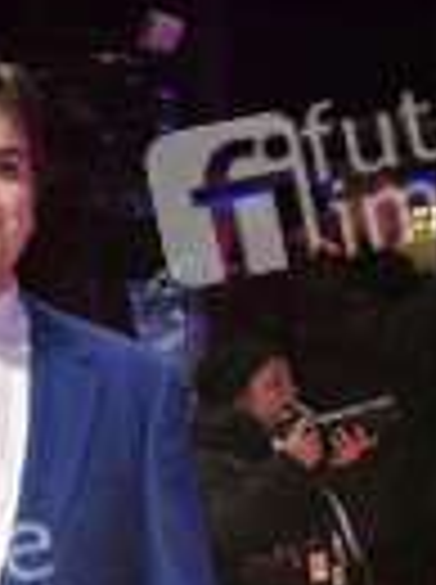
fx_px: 2494
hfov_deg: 9.9
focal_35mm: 148
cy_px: 855
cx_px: -31
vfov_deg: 12.7
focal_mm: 50
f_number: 6.3
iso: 2000
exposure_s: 1/250
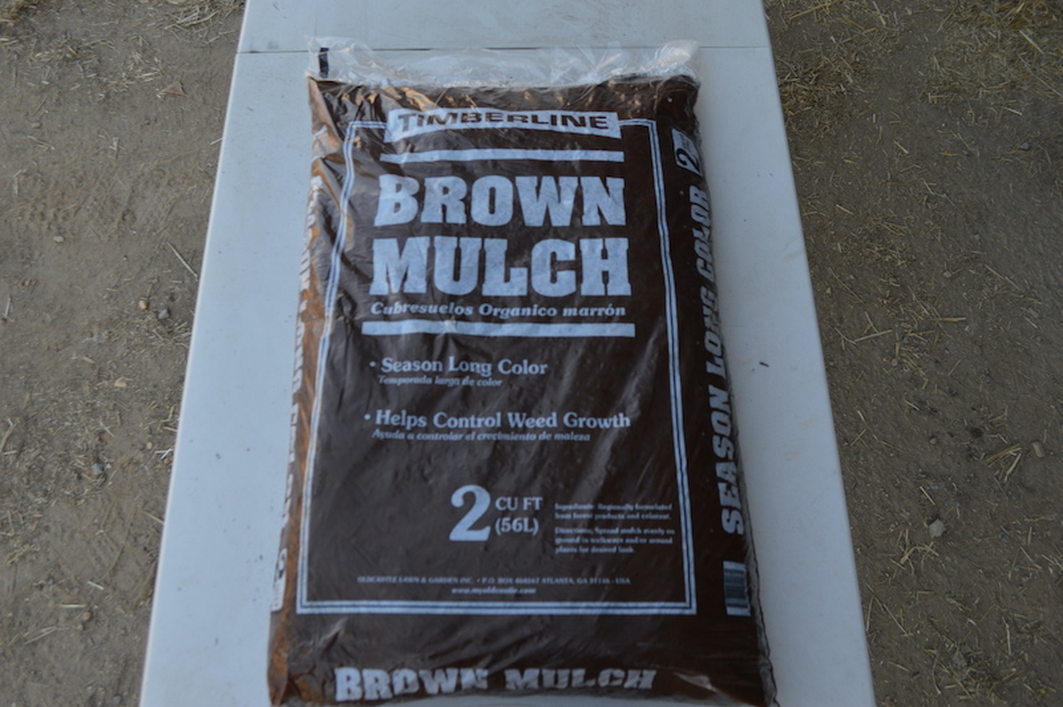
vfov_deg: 43.5
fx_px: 885
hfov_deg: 62.0
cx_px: 532
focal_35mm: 30
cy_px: 354
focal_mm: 20
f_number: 5.6
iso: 200
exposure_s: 1/125
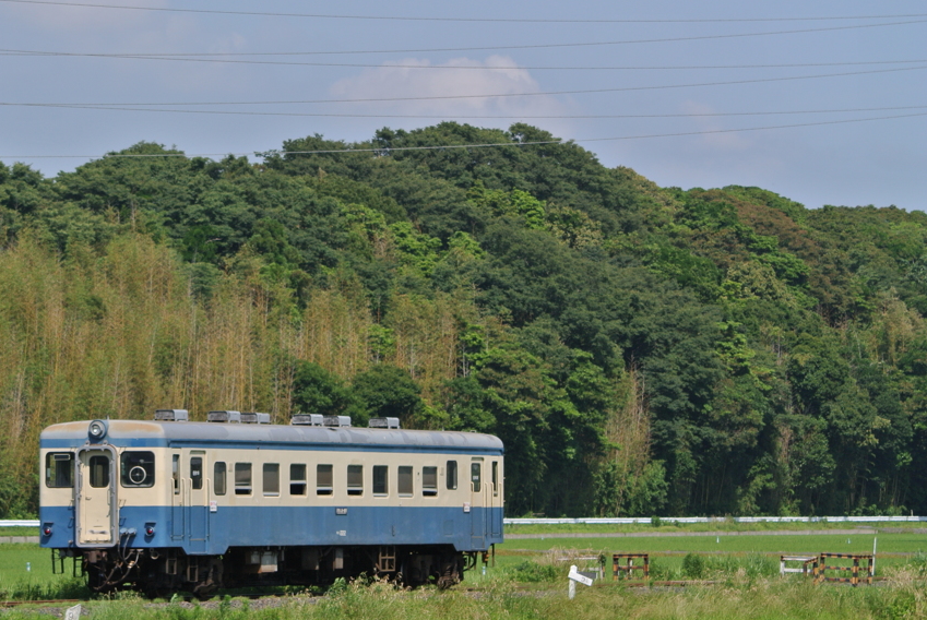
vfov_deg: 5.9
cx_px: 378
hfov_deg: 8.8
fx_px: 6032
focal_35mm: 234
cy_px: 333
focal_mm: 72
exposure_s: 1/640
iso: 100
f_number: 5.6
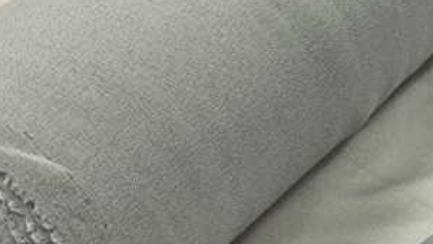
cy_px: 258
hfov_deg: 30.4
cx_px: 370
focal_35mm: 67
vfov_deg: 17.5
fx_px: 769
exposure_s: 1/60
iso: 125
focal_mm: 3
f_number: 1.8
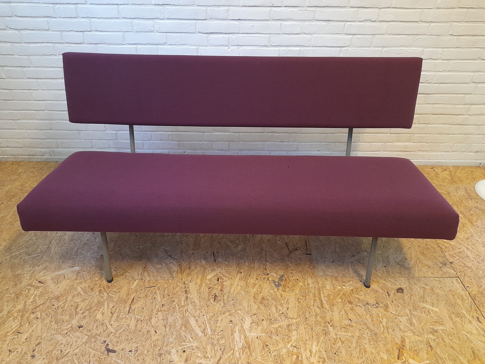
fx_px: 350
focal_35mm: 25
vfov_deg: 54.9
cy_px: 182
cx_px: 242
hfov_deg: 69.4
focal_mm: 4.6
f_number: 2
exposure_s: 1/50
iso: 320
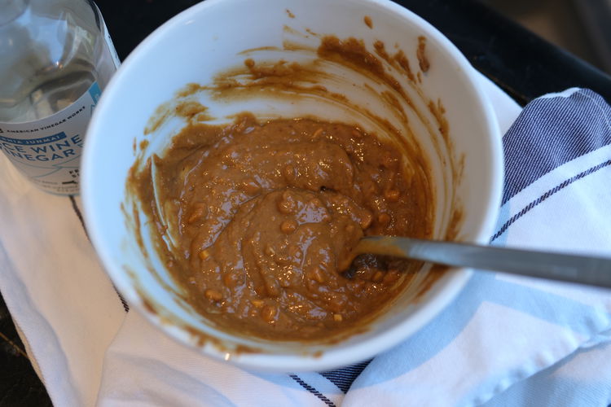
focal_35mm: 45
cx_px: 306
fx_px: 764
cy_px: 204
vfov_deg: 29.9
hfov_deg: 43.6
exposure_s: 1/85
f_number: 2.8
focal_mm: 30
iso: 125
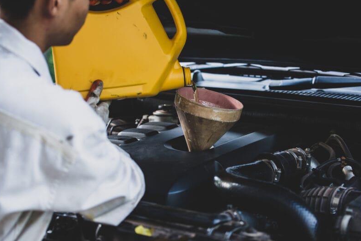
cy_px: 126
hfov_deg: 22.4
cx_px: 200
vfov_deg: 15.0
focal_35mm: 91
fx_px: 912
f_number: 2.8
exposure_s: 1/160
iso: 200
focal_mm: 70
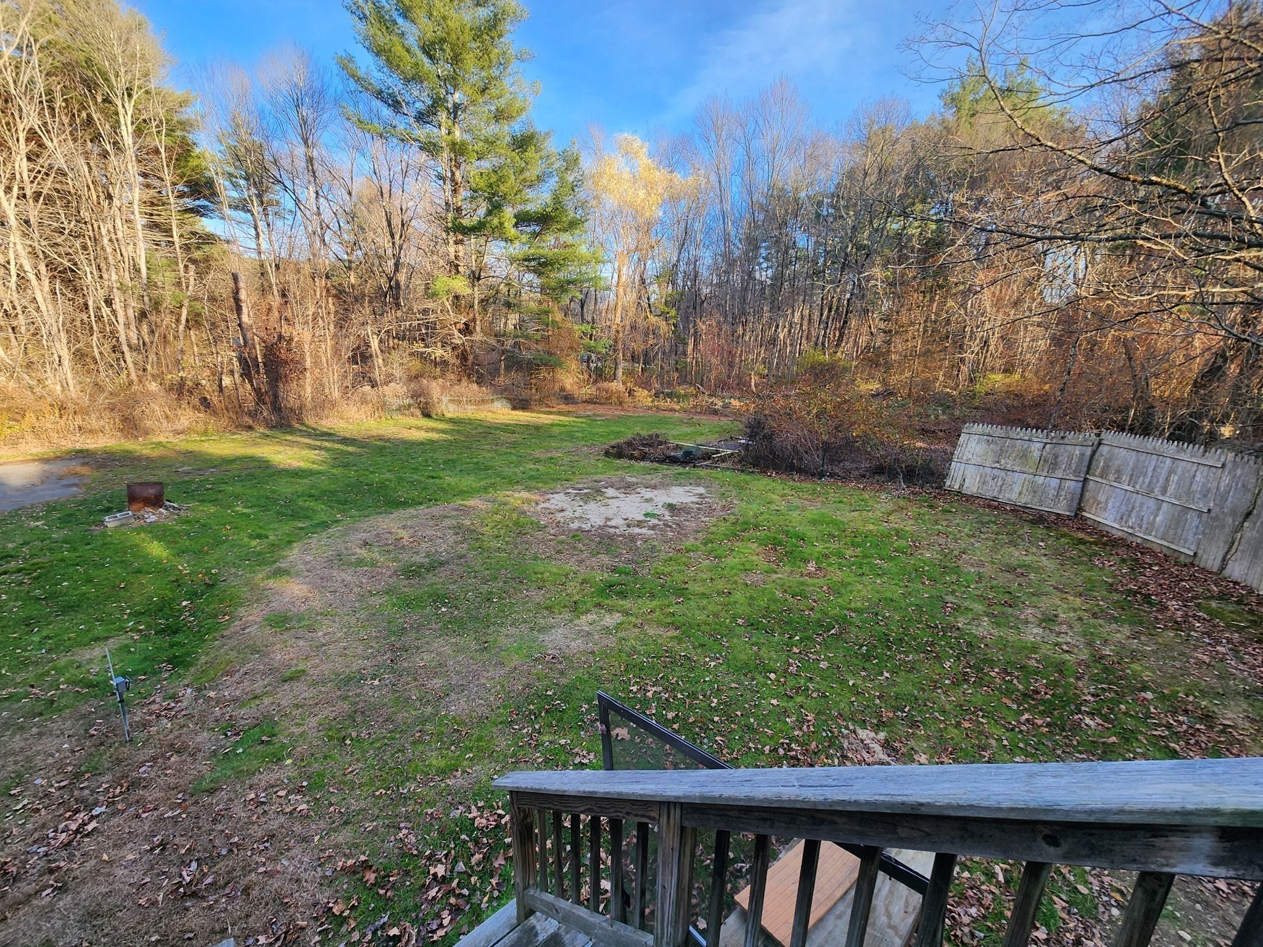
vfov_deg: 89.9
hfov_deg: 106.2
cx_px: 632
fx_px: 474
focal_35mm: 13
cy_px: 474
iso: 50
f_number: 2.2
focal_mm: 2.2
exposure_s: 1/237
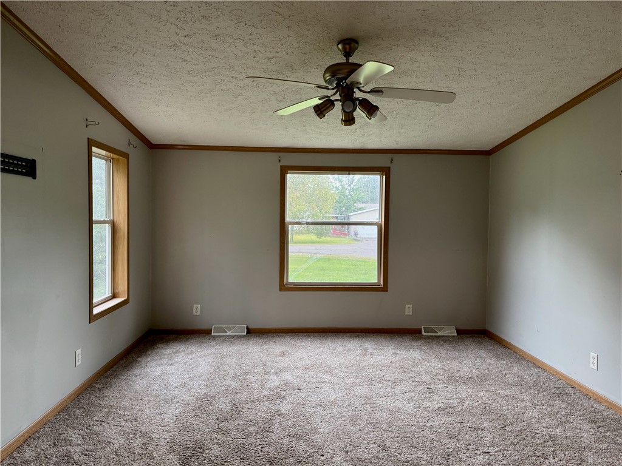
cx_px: 311
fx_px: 431
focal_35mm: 24
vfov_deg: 56.8
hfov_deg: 71.6
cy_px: 233
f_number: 1.78
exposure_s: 1/60
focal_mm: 6.76
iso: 200
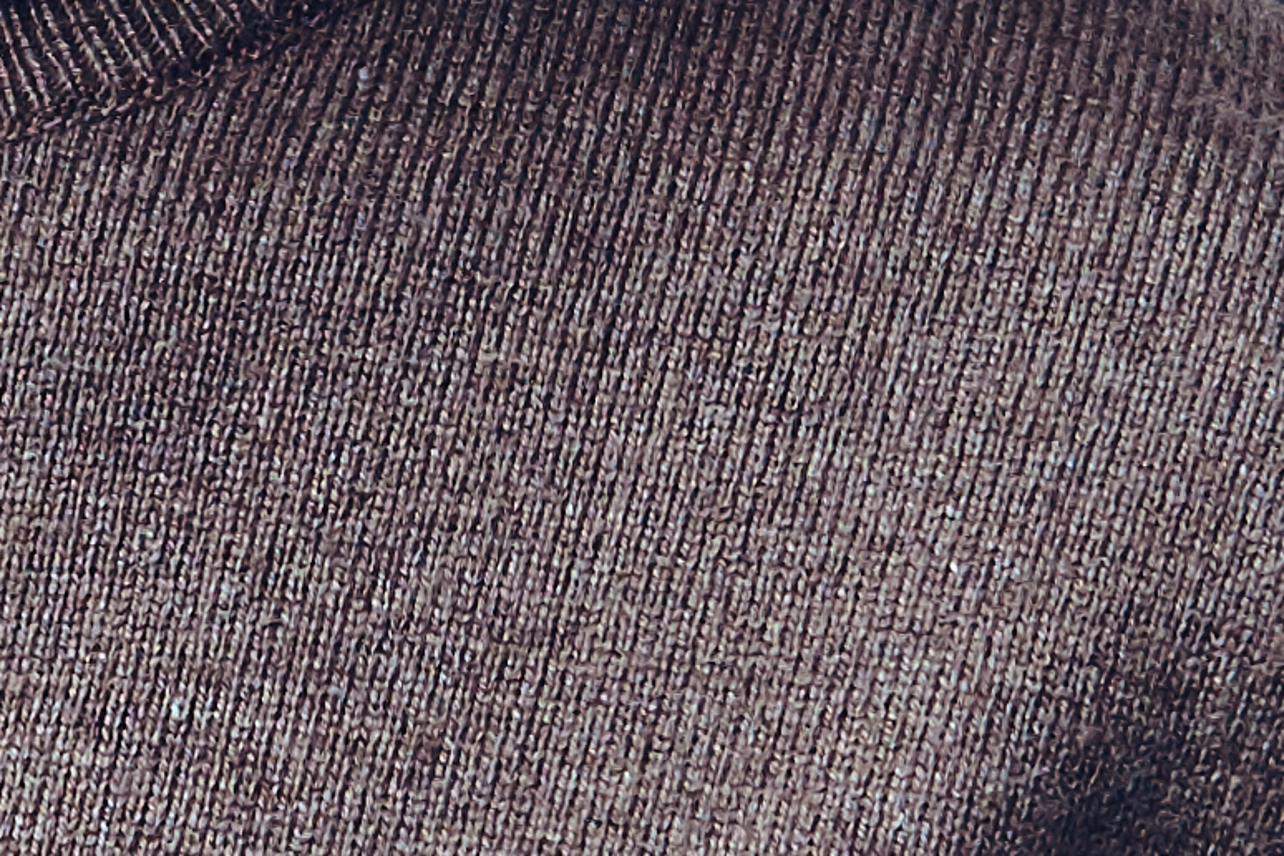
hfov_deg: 5.0
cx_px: -596
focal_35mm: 411
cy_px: -146
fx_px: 14658
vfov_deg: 3.3
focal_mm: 35
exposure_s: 1/200
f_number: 5.6
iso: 200
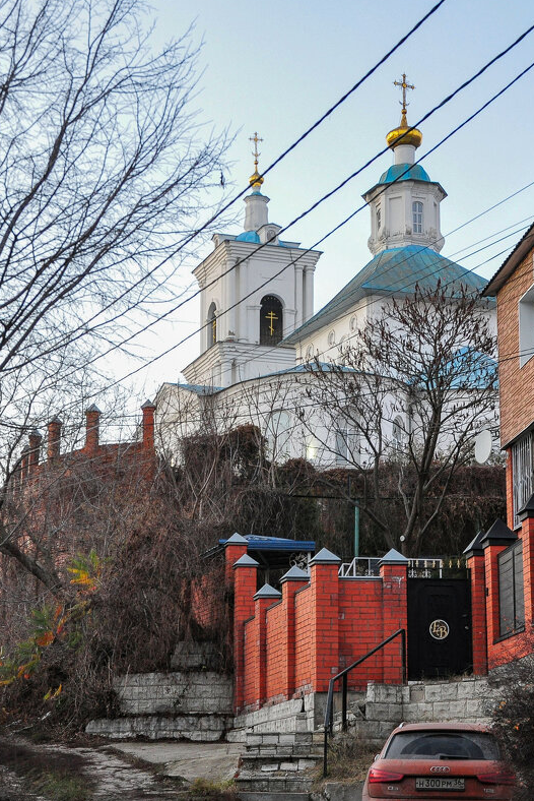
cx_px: 246
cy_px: 398
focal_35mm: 73
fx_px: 1623
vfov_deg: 27.7
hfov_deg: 18.7
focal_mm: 32
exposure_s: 1/20
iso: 800
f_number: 6.3
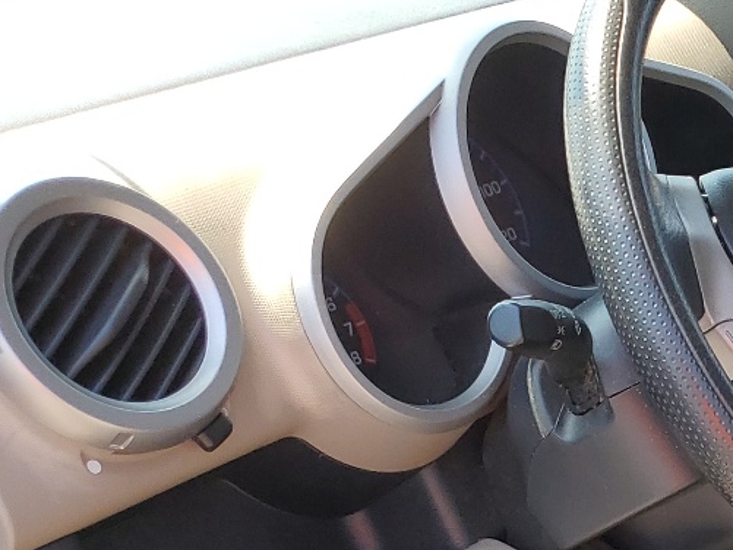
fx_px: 1758
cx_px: 1128
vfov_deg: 16.8
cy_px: 717
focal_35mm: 83
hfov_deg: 20.0
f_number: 1.5
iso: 50
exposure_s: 1/435
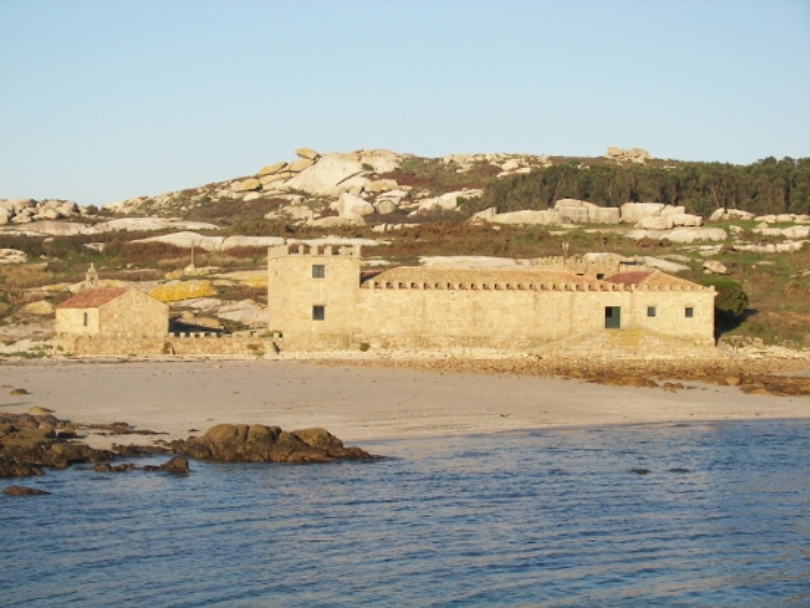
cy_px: 304
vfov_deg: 17.4
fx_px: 1990
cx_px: 405
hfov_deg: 23.0
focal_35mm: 85
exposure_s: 1/500
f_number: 2.8
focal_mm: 14.1
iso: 50
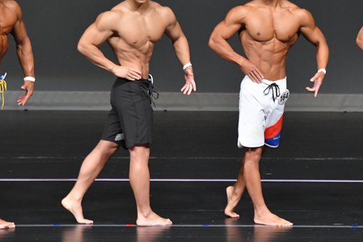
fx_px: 4747
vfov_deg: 2.9
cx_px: 249
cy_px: 80
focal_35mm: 471
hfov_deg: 4.4
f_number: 5.6
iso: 4000
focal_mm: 210
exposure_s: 1/400
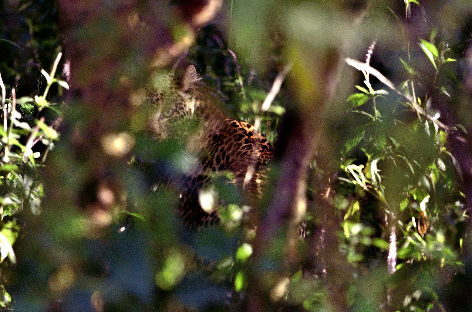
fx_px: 9811
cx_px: 236
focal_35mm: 750
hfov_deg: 2.8
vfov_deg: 1.8
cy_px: 156
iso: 400
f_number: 4
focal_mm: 500
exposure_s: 1/1250
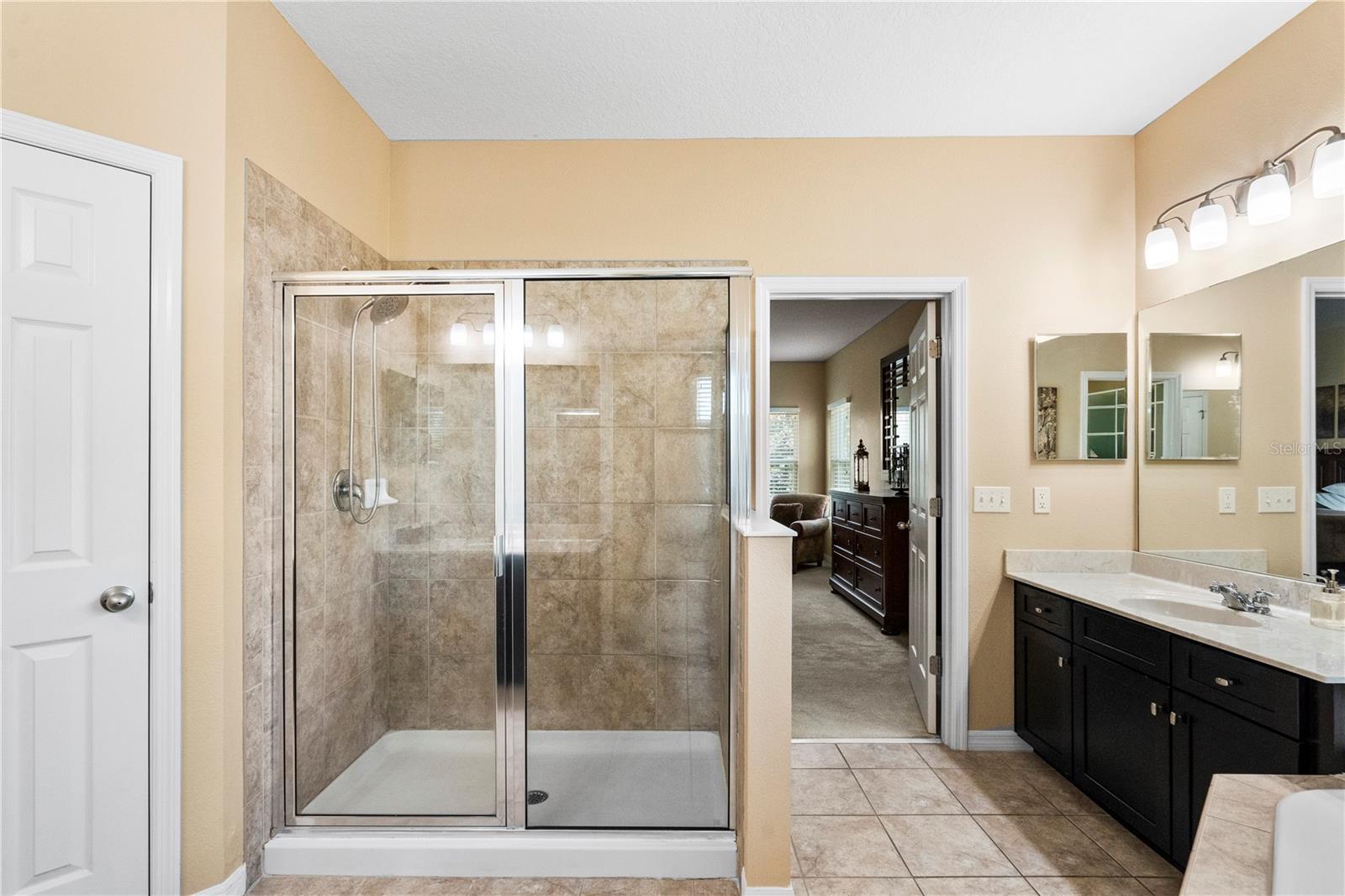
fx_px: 598
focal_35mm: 16
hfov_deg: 96.7
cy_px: 448
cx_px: 672
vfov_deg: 73.7
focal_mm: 16
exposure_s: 1/30
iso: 4000
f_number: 8
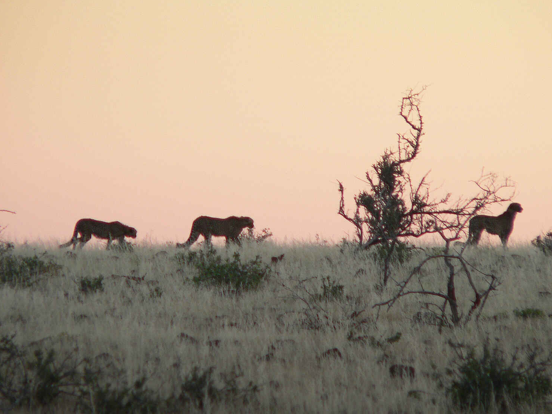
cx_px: 302
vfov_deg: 2.6
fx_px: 8979
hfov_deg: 3.5
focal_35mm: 563
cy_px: 204
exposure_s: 1/125
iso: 100
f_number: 3.3
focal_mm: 72
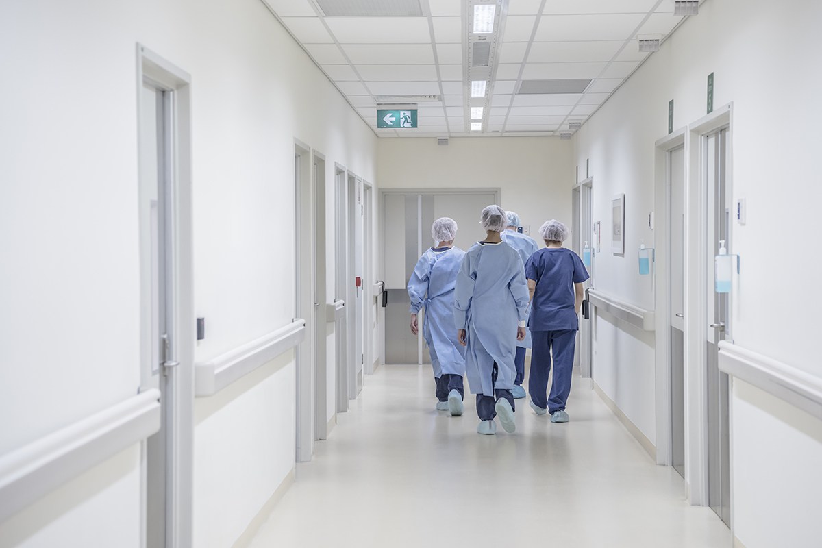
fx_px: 1598
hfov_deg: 28.8
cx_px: 411
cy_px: 274
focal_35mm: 70
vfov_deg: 19.5
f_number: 4
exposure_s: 1/160
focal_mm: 70
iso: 800
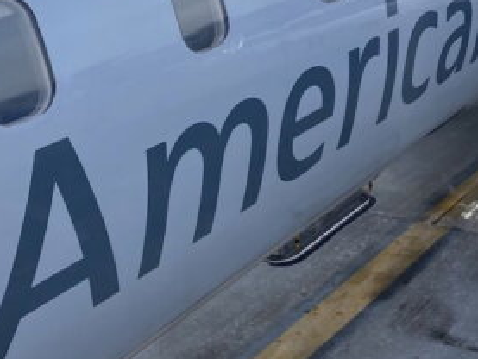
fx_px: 995
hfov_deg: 25.8
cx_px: 461
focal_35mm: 72
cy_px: -22
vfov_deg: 19.7
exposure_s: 1/1629
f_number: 1.8
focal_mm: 4.25
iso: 32
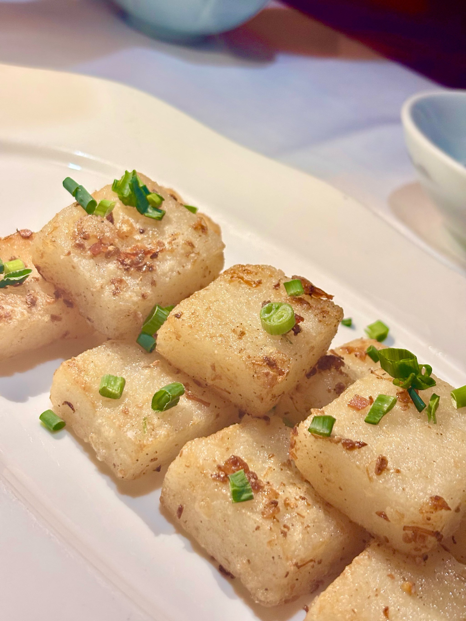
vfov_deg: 36.8
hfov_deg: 28.0
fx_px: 933
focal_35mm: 52
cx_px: 233
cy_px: 310
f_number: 1.6
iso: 160
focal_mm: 5.96
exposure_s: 1/50
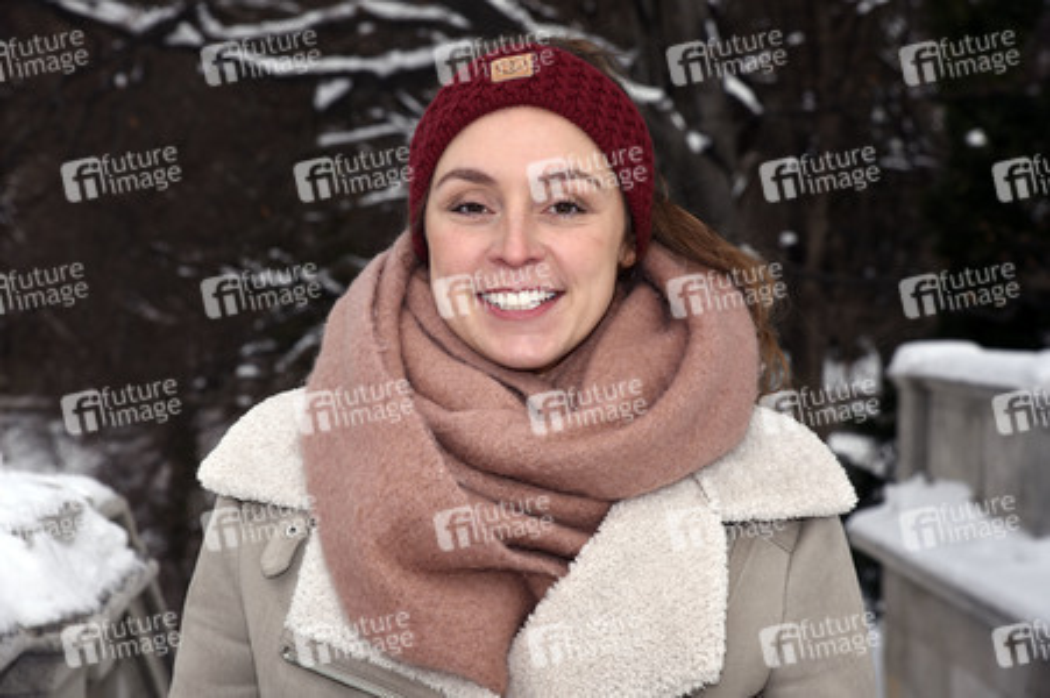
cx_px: 525
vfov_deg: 15.9
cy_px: 349
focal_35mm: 86
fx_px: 2506
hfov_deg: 23.7
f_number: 10
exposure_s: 1/160
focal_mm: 86
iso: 160
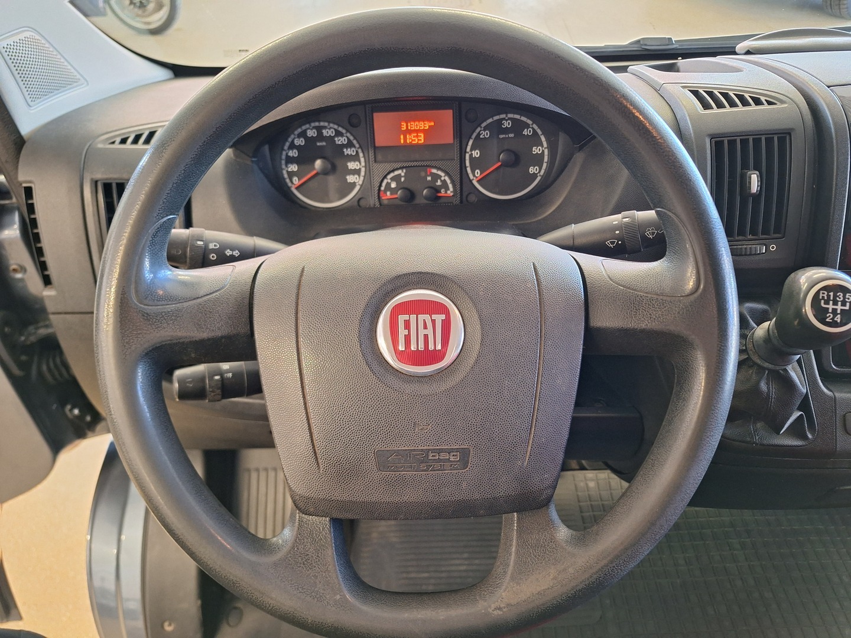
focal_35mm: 23
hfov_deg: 73.9
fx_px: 565
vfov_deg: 58.9
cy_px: 319
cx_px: 426
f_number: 1.8
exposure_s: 1/25
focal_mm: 5.54
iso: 320
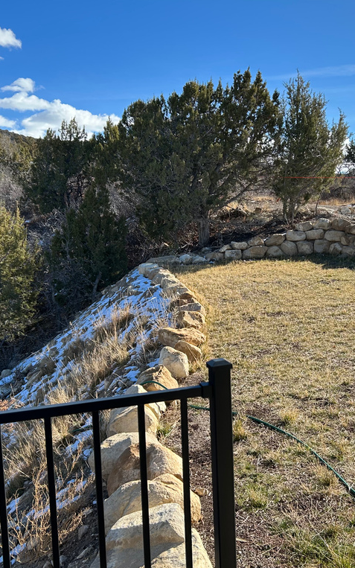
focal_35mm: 37
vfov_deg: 52.7
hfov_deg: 34.2
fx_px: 573
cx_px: 231
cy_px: 285
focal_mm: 5.7
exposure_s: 1/2252
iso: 50
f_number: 1.5
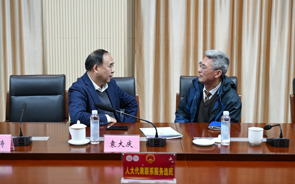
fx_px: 426
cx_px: 147
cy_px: 96
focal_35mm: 53
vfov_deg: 24.4
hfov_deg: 38.2
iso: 1250
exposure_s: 1/100
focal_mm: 51
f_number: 4
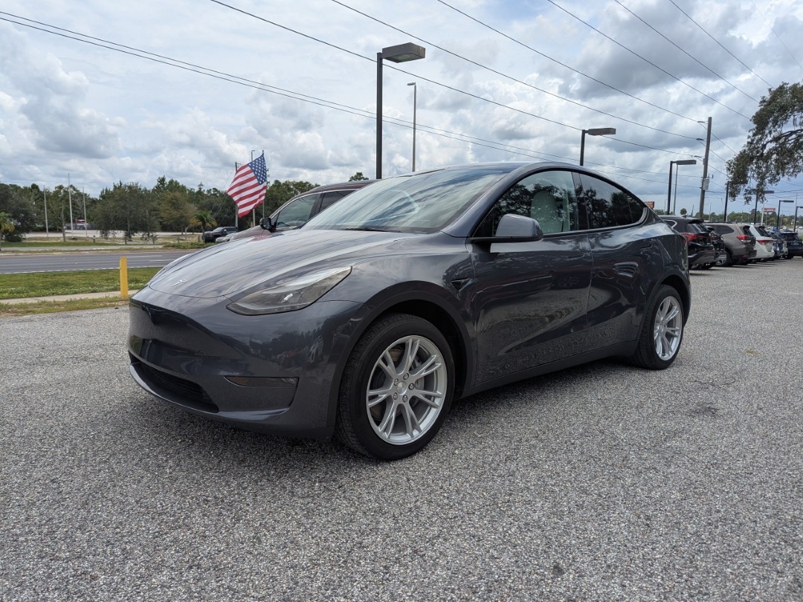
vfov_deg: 56.8
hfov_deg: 71.6
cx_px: 402
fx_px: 557
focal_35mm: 24
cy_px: 301
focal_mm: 6.81
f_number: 1.85
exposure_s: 1/2899
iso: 46
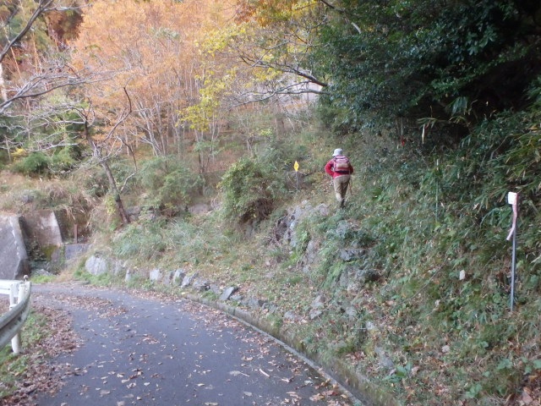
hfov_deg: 63.4
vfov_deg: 49.7
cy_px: 203
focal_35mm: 28
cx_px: 270
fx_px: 438
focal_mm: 5
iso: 800
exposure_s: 1/20
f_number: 3.9
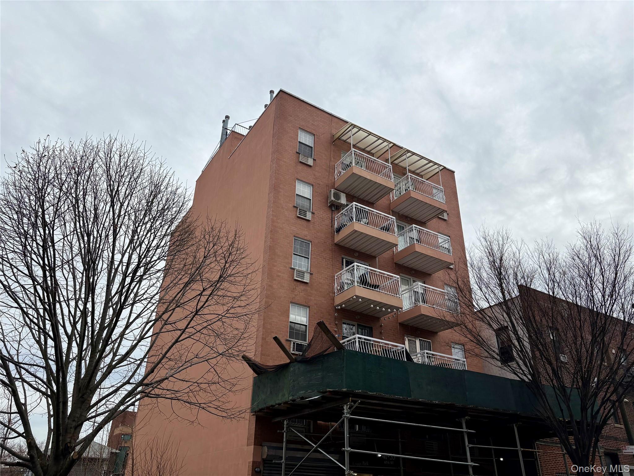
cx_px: 317
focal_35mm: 26
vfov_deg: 53.1
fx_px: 476
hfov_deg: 67.3
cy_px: 238
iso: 50
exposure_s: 1/3125
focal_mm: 5.96
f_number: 1.6
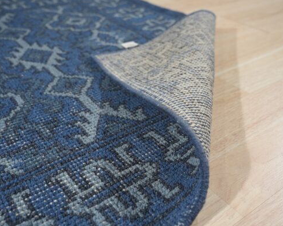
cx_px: 134
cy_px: 111
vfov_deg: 38.4
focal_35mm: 39
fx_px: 325
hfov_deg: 47.0
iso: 500
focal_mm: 33.7
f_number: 4
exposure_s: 1/160
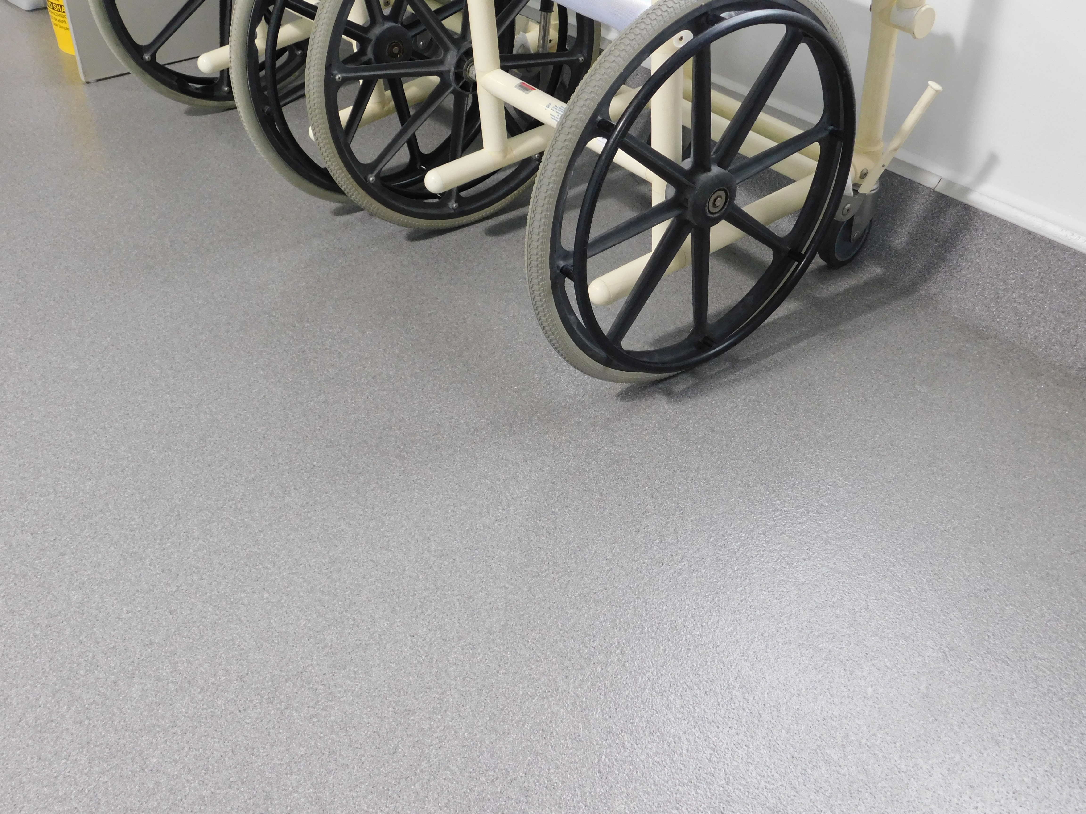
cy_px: 407
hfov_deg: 51.4
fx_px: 1129
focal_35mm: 36
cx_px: 543
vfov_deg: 39.7
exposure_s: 1/30
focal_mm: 6.3
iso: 320
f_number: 3.5
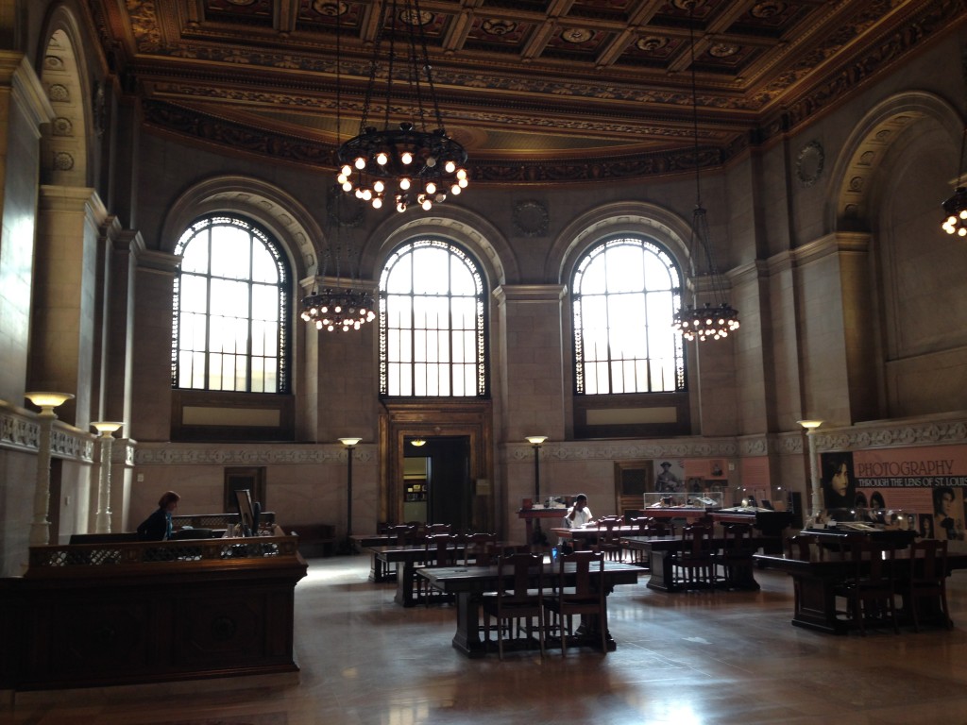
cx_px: 484
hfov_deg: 55.4
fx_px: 922
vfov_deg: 42.9
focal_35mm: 33
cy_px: 362
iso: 64
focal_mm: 4.12
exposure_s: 1/40
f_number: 2.4
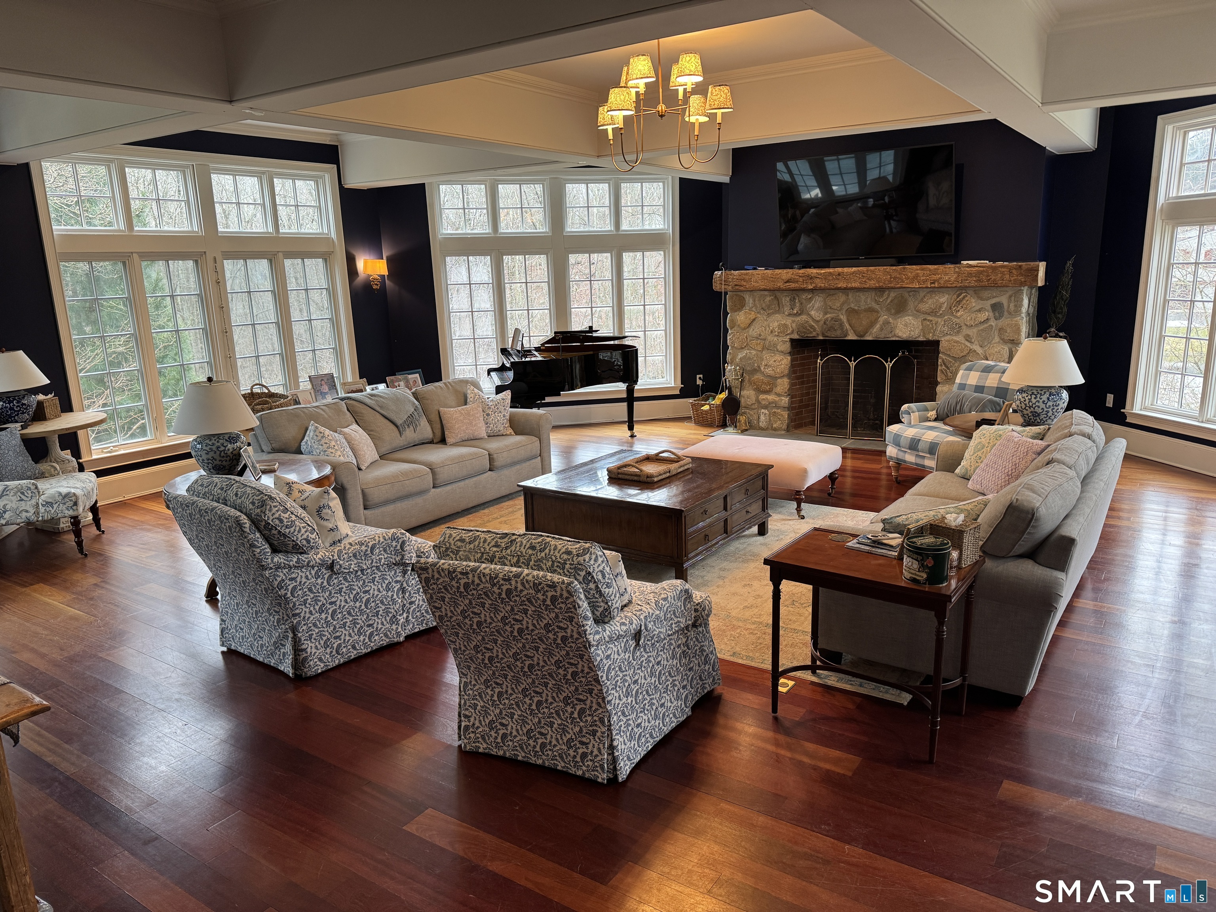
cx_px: 608
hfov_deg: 71.6
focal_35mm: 24
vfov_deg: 56.8
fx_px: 843
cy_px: 456
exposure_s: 1/60
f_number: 1.78
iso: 200
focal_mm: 6.76
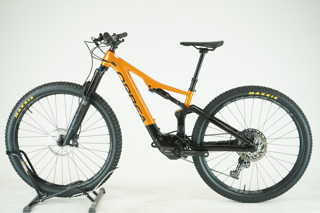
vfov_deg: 27.0
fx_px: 444
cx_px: 160
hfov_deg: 39.6
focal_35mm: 50
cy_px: 106
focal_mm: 50
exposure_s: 1/200
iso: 1600
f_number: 5.6
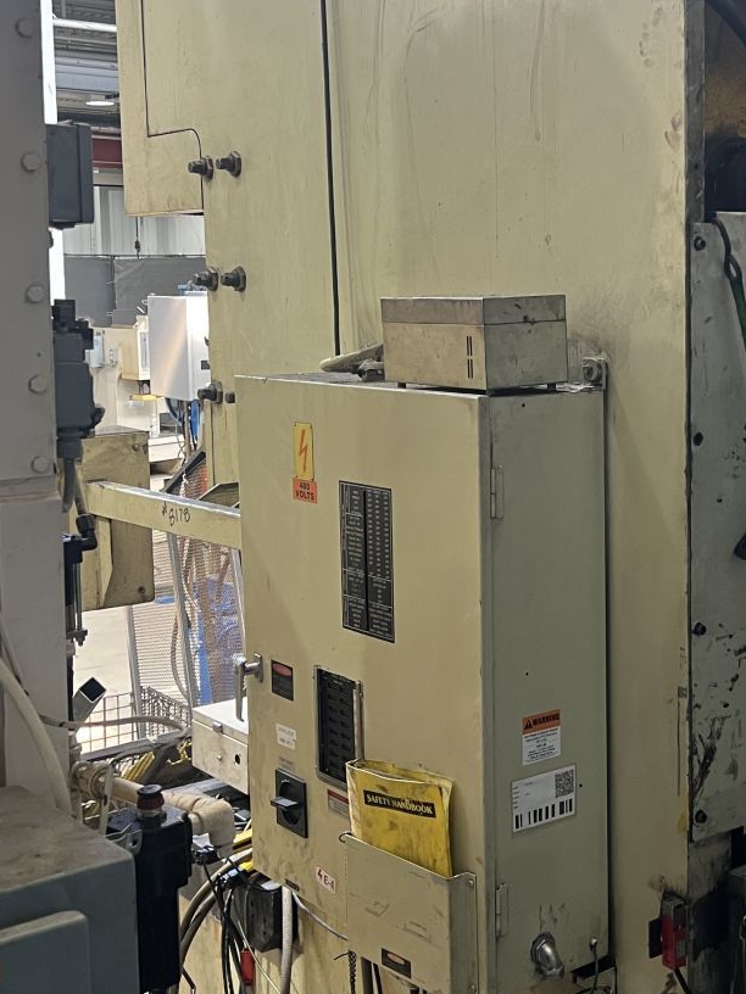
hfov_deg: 27.8
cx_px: 631
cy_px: 446
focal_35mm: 51
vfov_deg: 37.5
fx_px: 1465
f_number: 1.5
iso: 125
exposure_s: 1/60
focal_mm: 5.7
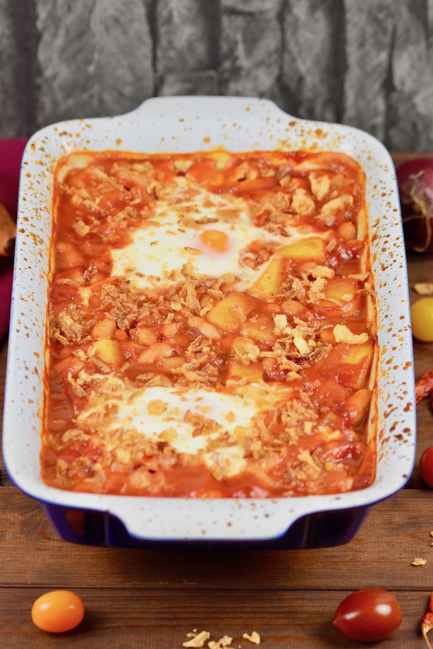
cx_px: 216
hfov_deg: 8.7
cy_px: 324
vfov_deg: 13.0
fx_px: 2840
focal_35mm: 158
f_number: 4.5
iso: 400
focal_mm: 105
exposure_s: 1/100
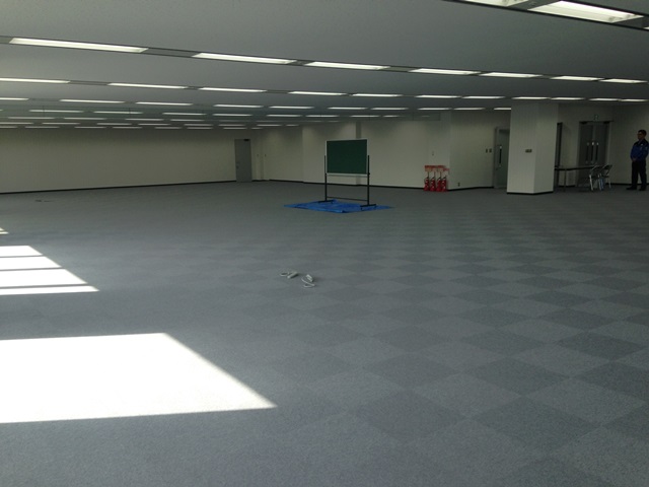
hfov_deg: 55.4
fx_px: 619
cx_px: 324
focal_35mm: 33
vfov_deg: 42.9
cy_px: 244
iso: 50
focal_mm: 4.12
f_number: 2.4
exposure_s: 1/232
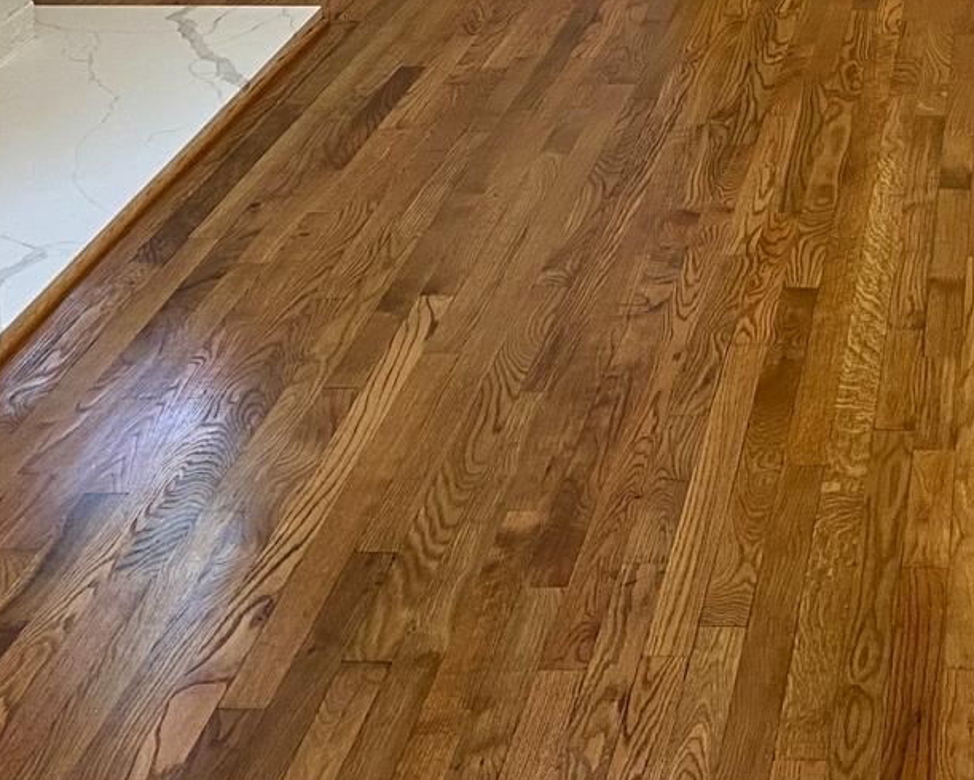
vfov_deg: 16.4
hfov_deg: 22.0
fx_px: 2451
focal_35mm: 85
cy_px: -400
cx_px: 851
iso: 80
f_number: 1.8
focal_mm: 4.25
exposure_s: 1/60
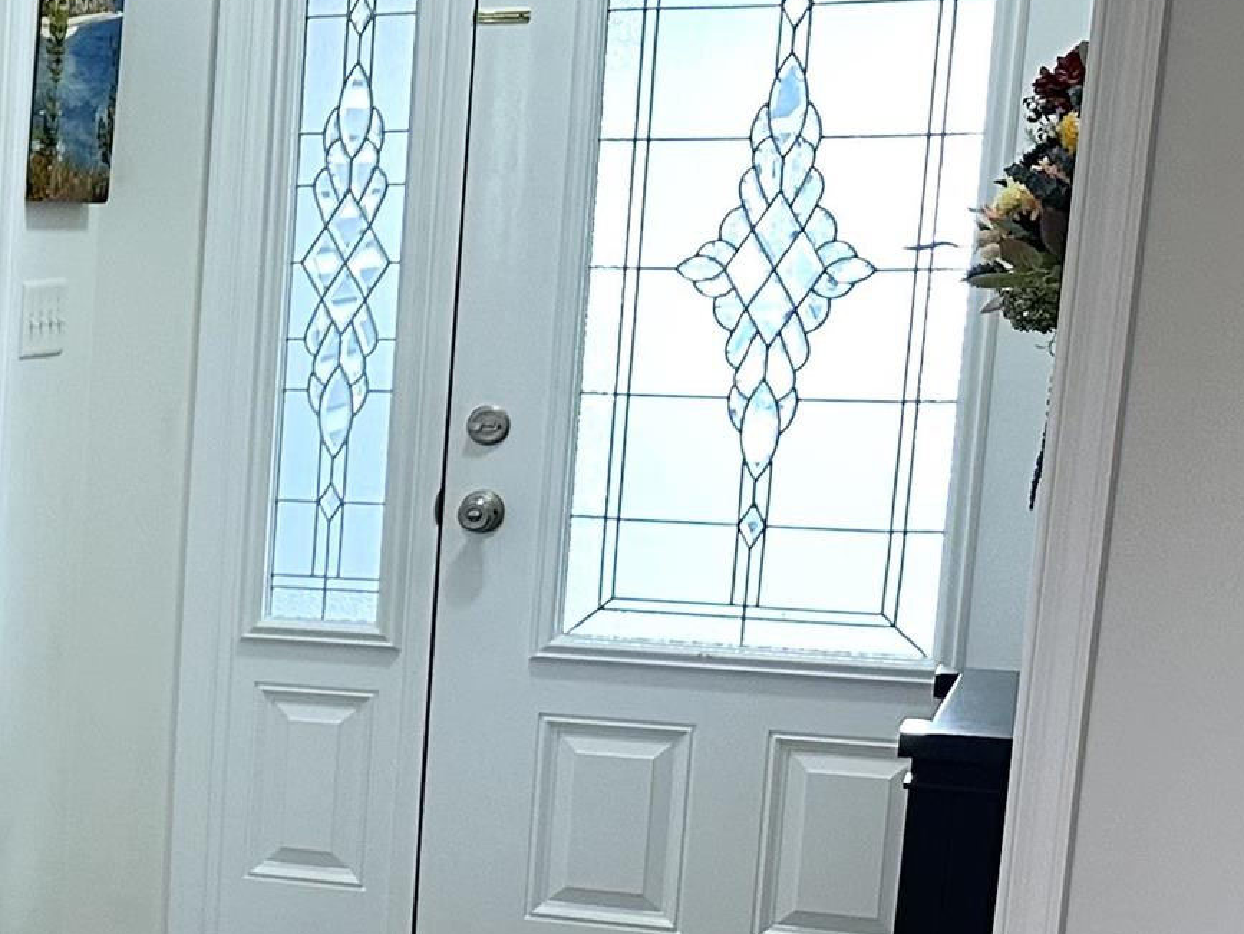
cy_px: 782
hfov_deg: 19.3
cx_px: -758
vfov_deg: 17.2
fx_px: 3056
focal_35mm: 85
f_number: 1.78
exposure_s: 1/120
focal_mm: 6.86
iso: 200
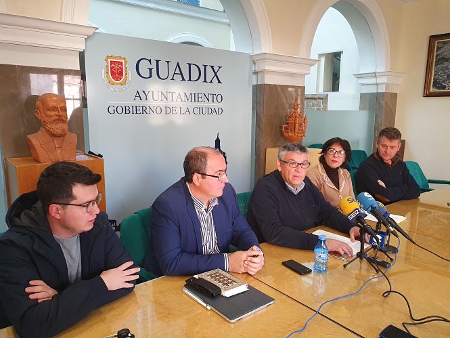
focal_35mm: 26
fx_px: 338
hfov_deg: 67.3
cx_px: 225
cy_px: 169
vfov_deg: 53.1
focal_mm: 4.32
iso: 250
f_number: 2.4
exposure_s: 1/50
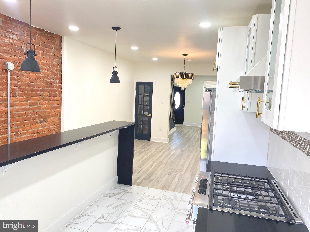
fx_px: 233
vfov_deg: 53.1
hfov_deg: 67.3
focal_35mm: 26
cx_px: 155
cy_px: 116
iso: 64
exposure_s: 1/60
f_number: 1.8
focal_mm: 4.25
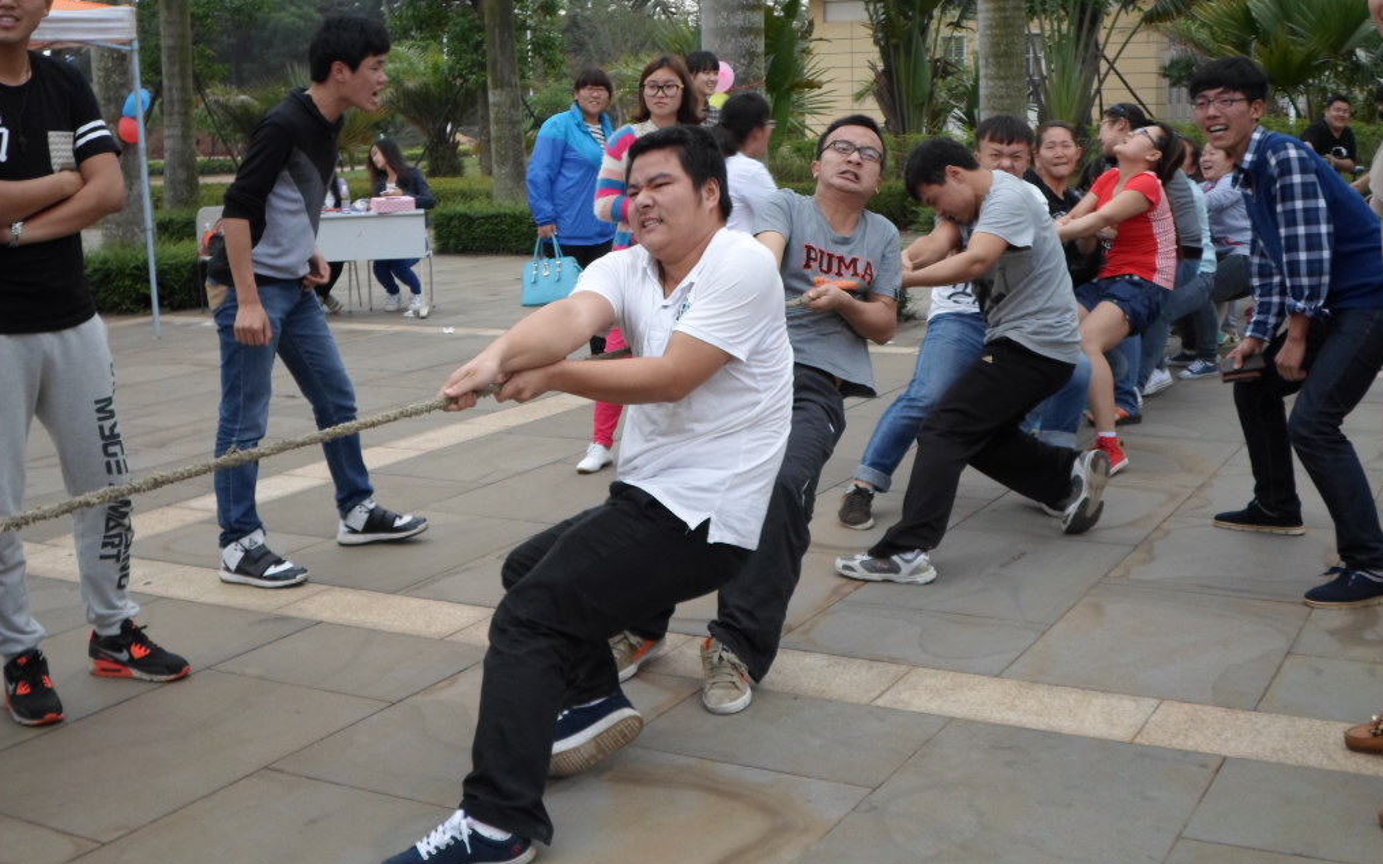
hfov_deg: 43.5
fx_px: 1734
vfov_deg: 27.9
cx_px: 695
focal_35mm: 46
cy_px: 368
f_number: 3.2
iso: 80
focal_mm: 7.8
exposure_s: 1/125
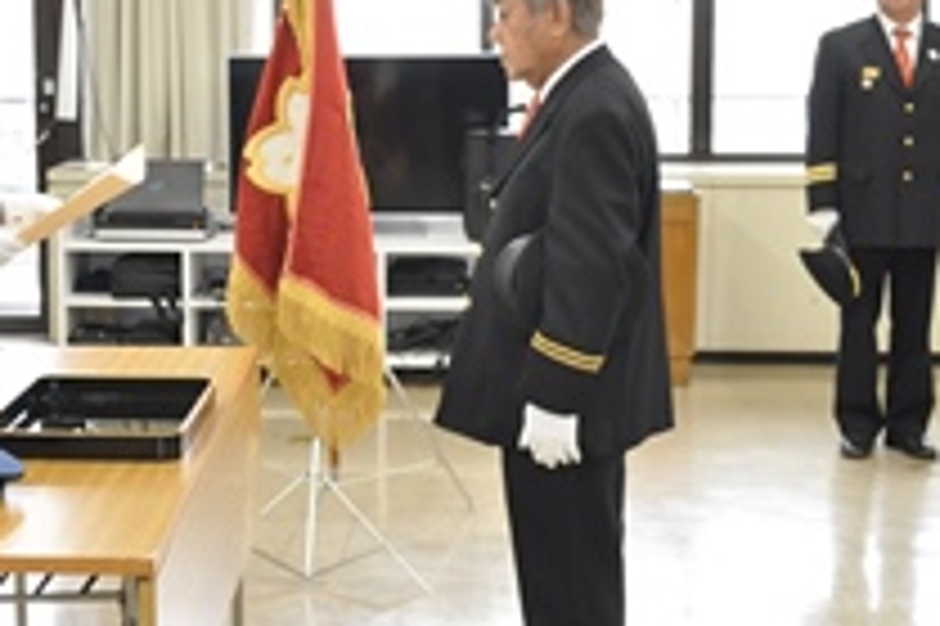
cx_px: 265
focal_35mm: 77
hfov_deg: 26.1
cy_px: 261
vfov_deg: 17.7
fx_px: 2009
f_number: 5
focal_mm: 24
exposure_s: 1/80
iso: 1000
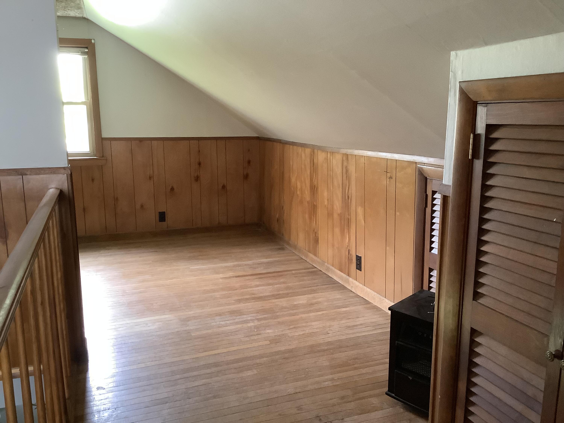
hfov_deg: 58.4
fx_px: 505
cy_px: 212
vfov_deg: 45.4
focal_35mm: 31
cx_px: 282
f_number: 2.4
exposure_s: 1/33
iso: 320
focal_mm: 3.3
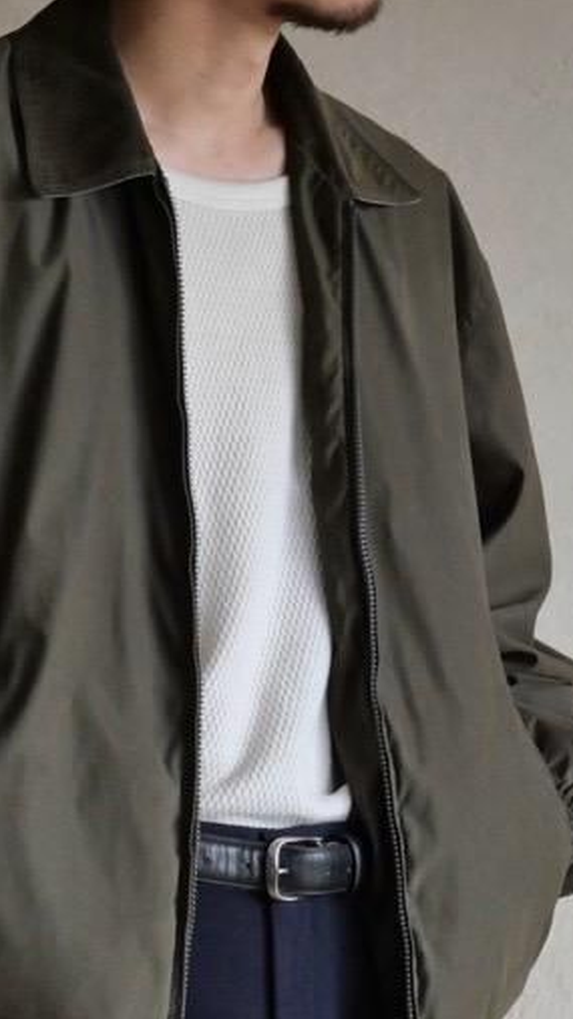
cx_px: 153
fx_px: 4756
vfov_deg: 12.2
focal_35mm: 176
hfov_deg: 6.9
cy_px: 688
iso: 2500
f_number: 3.9
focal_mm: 48
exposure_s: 1/125
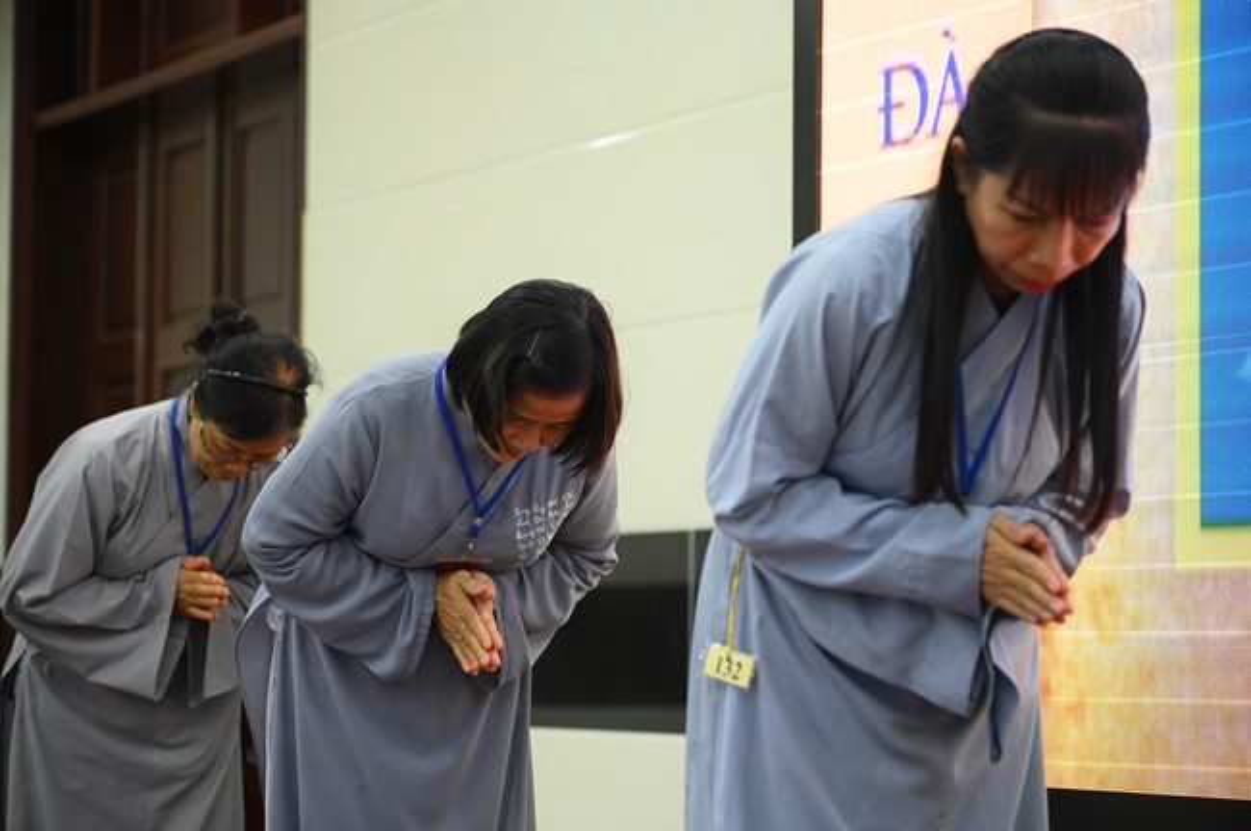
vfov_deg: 11.4
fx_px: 4166
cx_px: 626
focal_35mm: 120
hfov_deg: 17.1
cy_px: 416
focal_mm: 120
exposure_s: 1/160
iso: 4000
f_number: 4
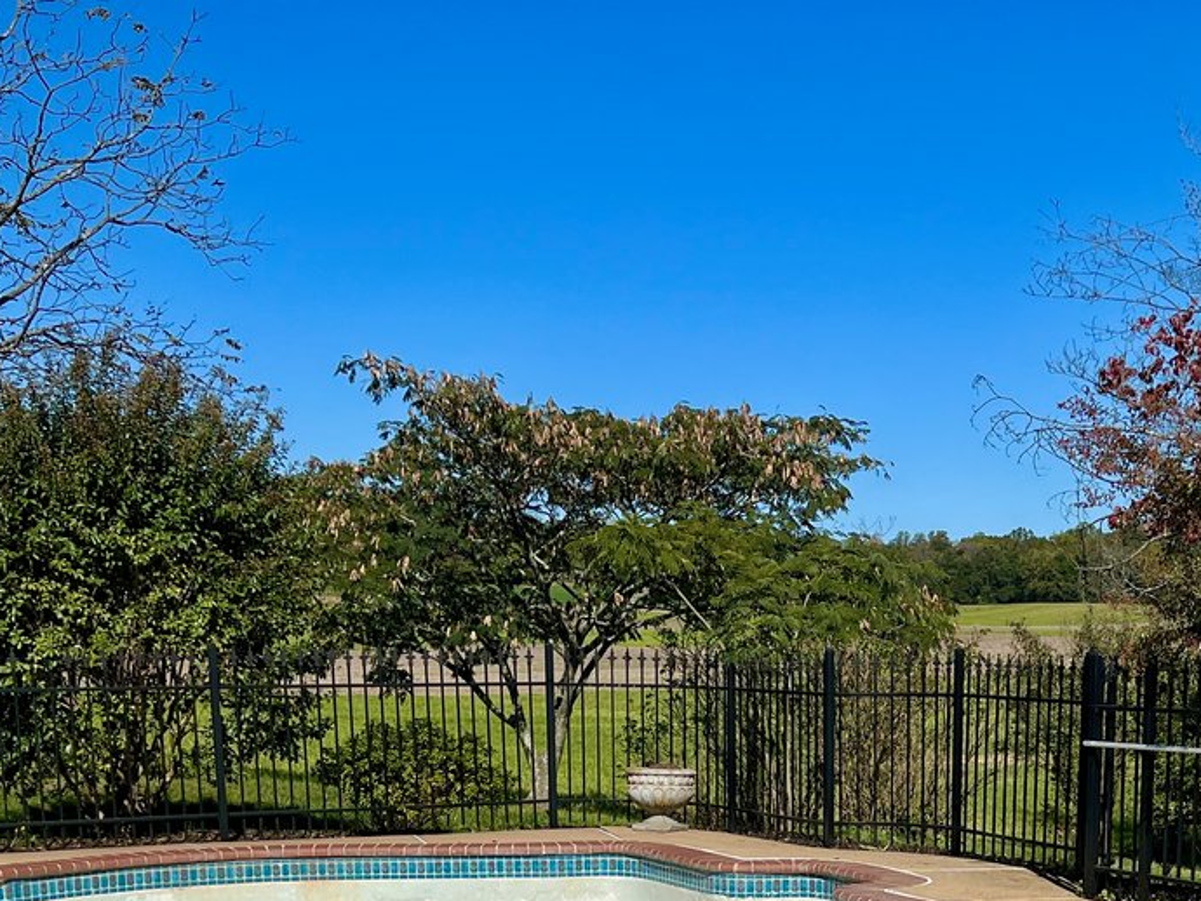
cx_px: 850
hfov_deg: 33.3
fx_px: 1978
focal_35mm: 57
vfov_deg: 24.0
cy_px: 985
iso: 50
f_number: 1.5
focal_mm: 5.7
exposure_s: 1/11364
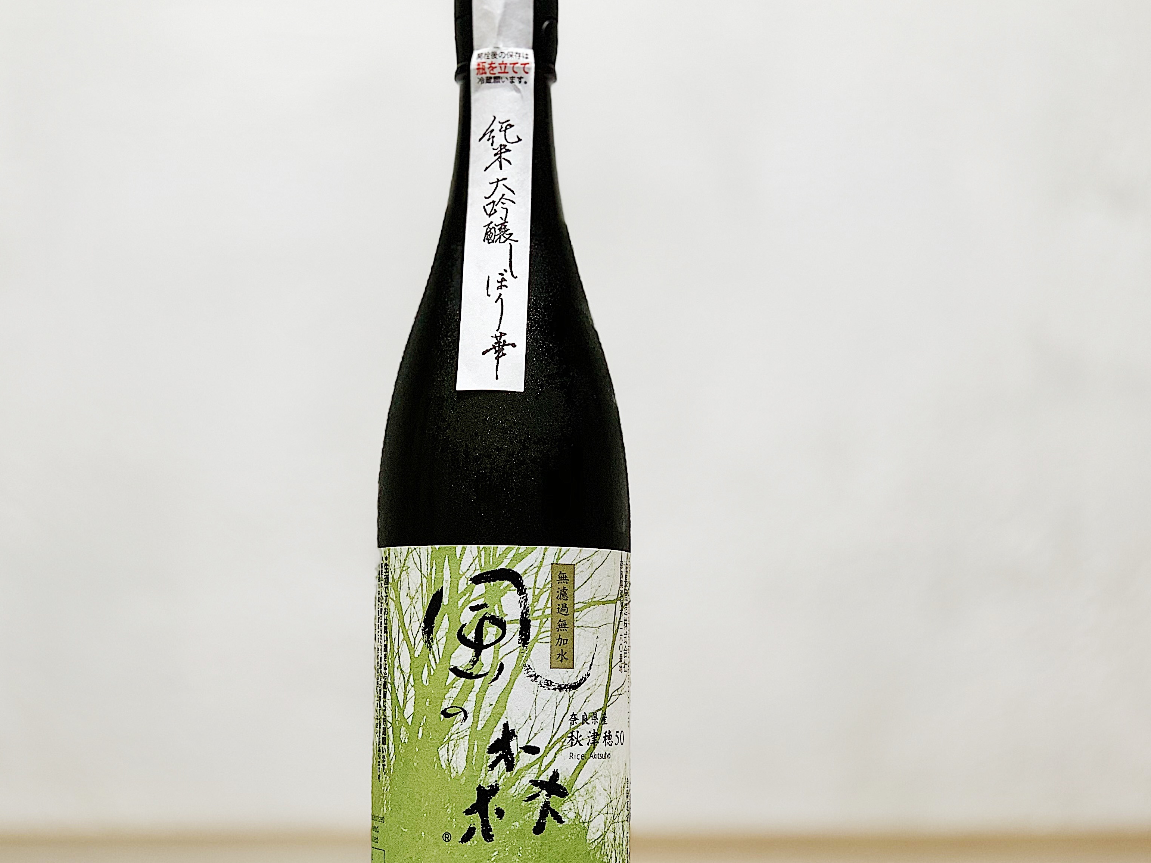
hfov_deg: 28.5
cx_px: 499
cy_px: 438
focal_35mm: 68
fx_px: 2261
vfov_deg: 21.6
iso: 64
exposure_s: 1/50
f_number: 2.4
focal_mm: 6
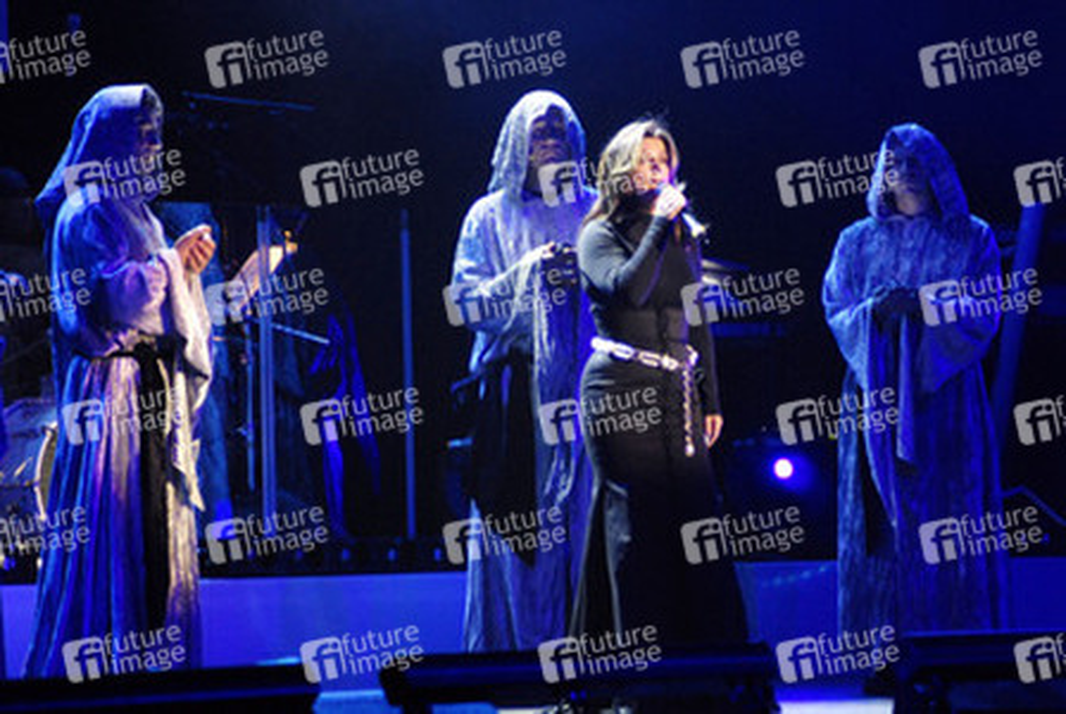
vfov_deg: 7.5
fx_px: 5426
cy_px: 357
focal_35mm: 183
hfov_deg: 11.2
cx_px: 533
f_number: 4.2
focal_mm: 122
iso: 800
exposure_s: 1/50
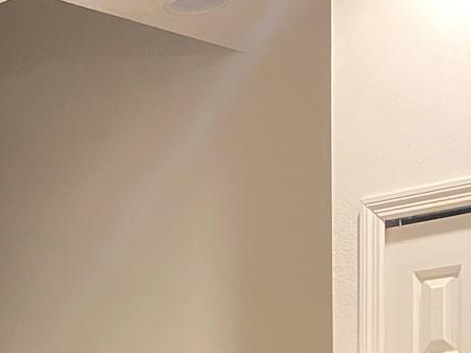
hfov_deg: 19.5
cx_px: -131
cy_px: 595
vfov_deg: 14.4
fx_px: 1265
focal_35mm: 93
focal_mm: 4.25
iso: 800
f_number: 1.8
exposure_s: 1/30
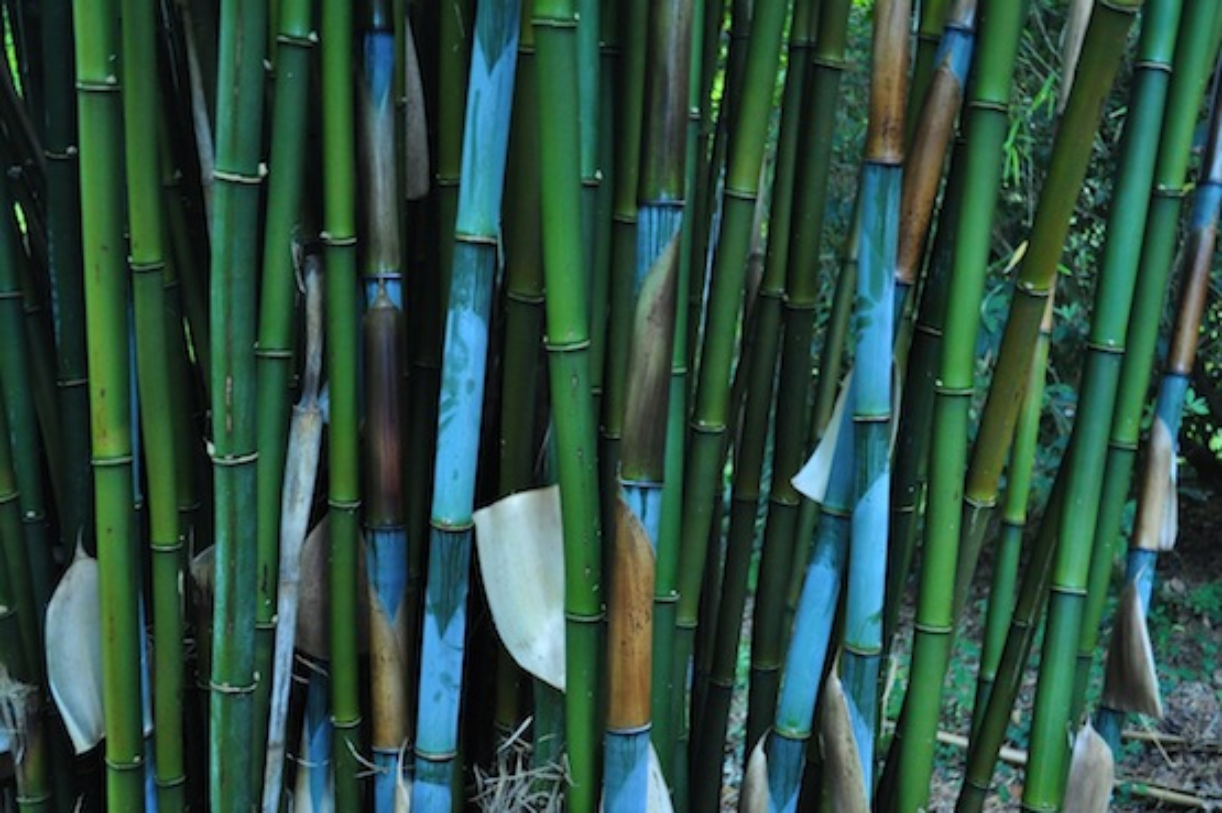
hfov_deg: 45.0
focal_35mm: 44
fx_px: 1475
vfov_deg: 30.8
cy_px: 406
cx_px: 611
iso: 1600
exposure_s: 1/15
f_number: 4.5
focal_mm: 29
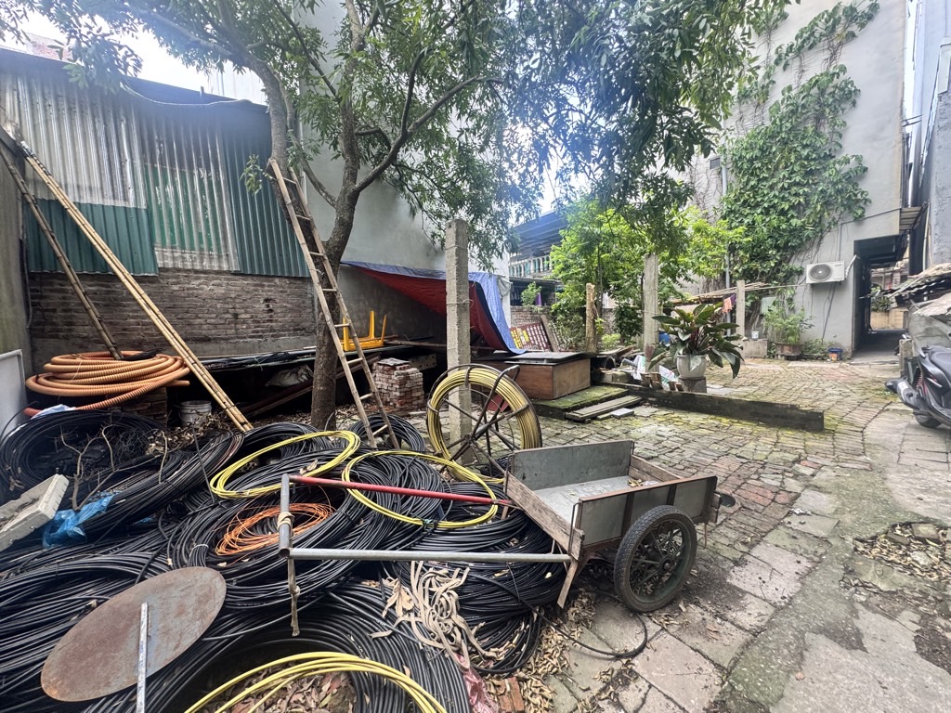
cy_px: 356
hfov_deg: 102.1
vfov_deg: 85.7
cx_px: 476
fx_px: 385
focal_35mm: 14
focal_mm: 2.22
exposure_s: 1/99
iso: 80
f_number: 2.2
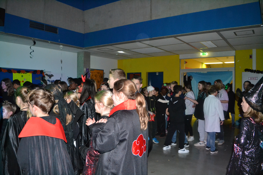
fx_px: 197
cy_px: 88
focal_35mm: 27
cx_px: 132
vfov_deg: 47.9
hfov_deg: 67.4
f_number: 3.5
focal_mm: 18
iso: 3200
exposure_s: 1/60
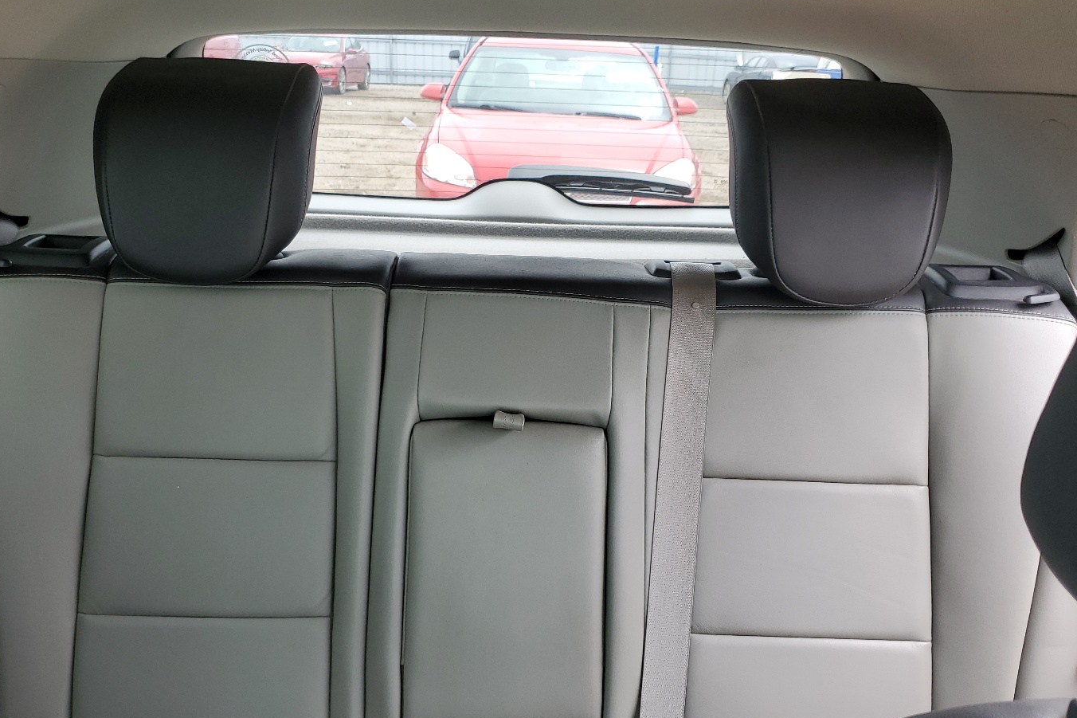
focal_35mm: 32
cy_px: 441
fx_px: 957
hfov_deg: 58.7
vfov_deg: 40.9
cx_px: 517
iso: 50
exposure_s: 1/152
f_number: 1.5
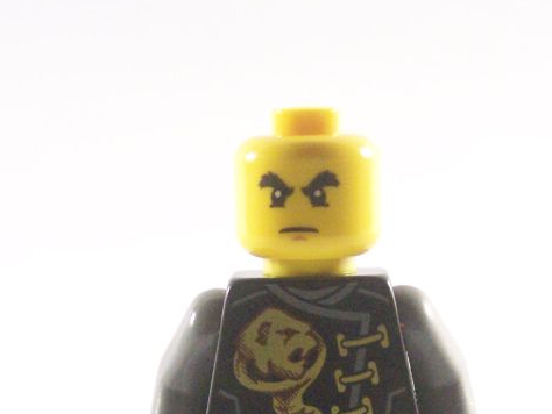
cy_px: 359
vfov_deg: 8.4
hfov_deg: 11.2
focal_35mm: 177
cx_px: 320
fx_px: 2824
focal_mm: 13.7
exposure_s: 1/60
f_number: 3.2
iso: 400
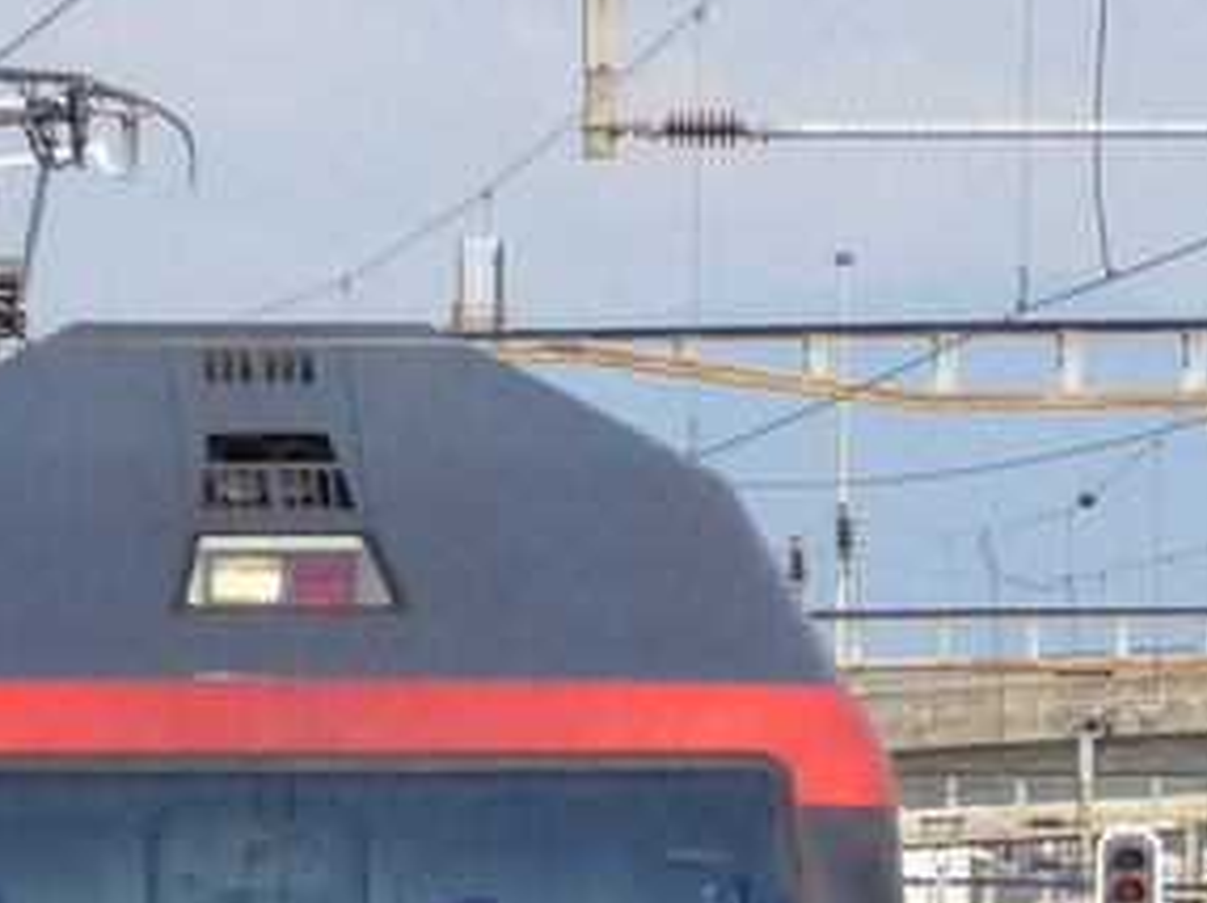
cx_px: 532
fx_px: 25885
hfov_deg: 2.7
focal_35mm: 743
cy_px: 1287
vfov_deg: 2.0
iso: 80
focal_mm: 28.7
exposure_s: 1/250
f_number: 5.5
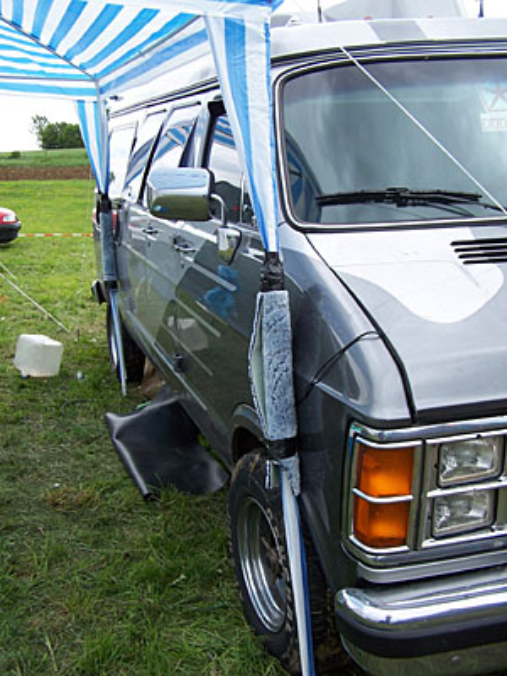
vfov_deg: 49.0
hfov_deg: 37.7
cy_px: 338
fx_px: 742
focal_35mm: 38
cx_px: 254
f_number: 2.8
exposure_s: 1/250
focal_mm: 6.3
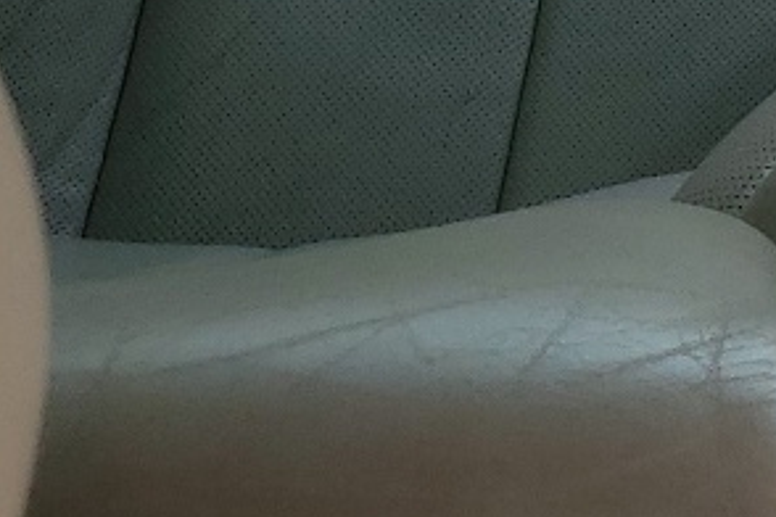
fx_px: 3168
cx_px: 1560
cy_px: -863
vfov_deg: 8.3
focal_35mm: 147
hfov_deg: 12.3
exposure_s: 1/500
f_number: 1.5
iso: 50
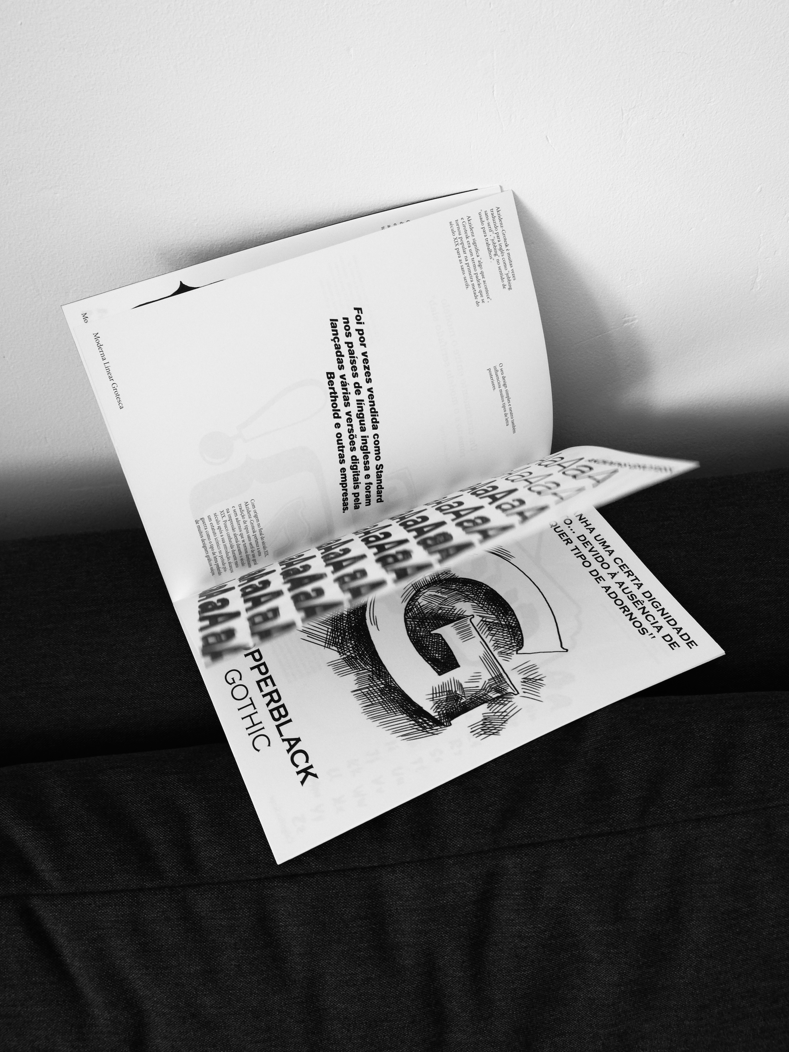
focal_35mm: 35
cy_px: 476
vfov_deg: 52.5
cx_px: 393
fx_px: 1064
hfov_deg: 40.7
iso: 2000
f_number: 6.4
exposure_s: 1/180
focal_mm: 21.4
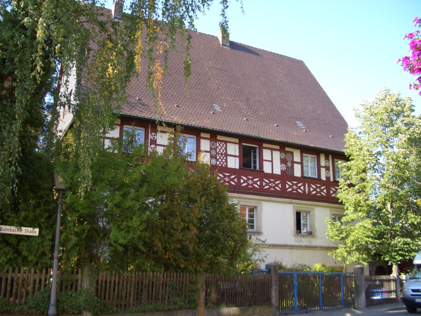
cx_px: 210
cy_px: 158
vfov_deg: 40.7
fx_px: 426
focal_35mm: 35
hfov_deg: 52.6
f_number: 2.6
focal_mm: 5.8
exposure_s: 1/160
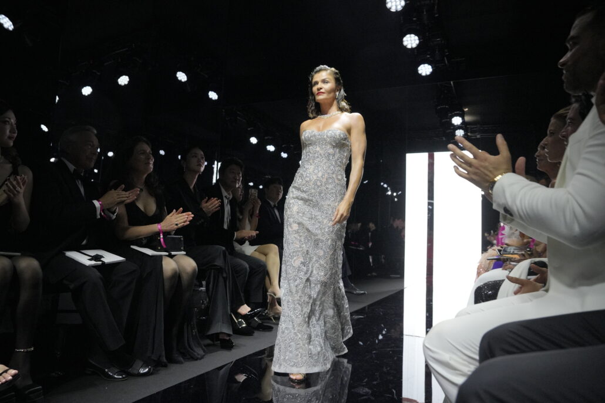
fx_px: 403
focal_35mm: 24
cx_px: 302
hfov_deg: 73.7
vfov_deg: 53.1
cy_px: 202
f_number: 4.5
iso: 5000
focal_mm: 24
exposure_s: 1/200
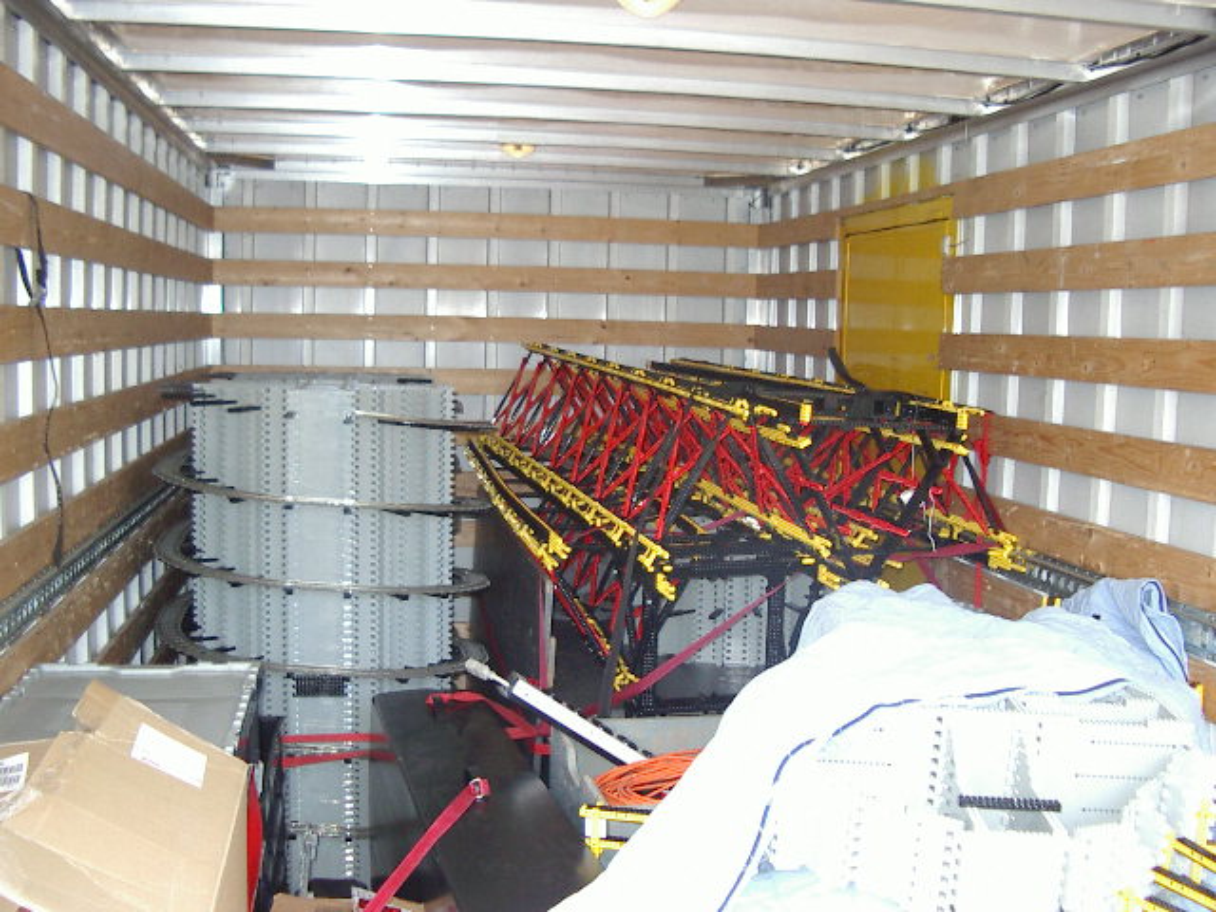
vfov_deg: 37.7
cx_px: 608
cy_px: 456
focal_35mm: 38
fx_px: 1335
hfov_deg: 49.0
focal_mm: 5.8
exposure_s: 1/60
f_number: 2.6
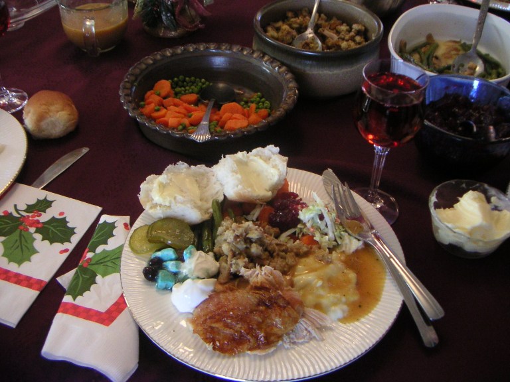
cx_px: 255
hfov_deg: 47.9
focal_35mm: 39
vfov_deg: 36.8
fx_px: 575
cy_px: 191
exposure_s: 1/45
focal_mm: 5.1
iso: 125
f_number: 2.9
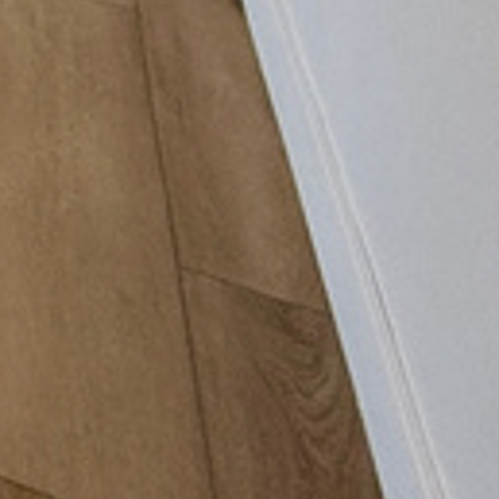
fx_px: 1598
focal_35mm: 98
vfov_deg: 12.7
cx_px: -1304
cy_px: -774
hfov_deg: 9.2
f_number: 2.2
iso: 64
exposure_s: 1/211
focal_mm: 2.22
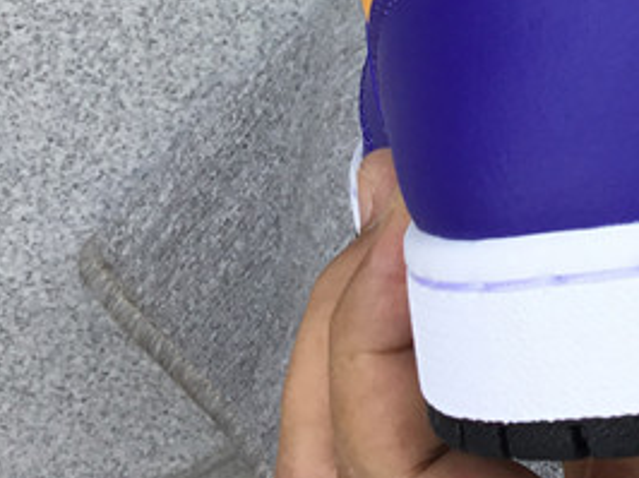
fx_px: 1937
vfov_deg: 13.6
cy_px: -136
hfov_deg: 17.8
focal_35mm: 105
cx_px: 781
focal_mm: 3.3
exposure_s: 1/173
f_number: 2.4
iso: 25
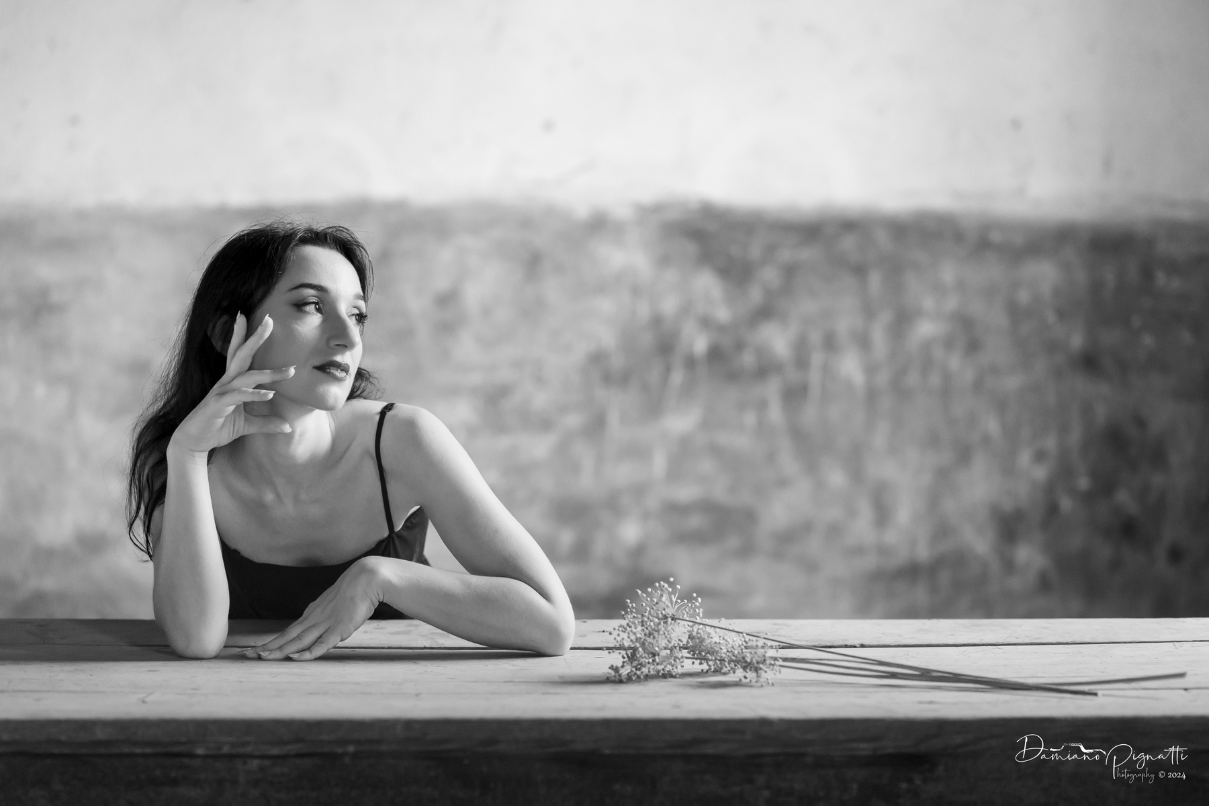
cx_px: 604
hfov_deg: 23.9
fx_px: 2854
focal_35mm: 85
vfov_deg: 16.1
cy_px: 403
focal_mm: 85
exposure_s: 1/100
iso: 1000
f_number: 2
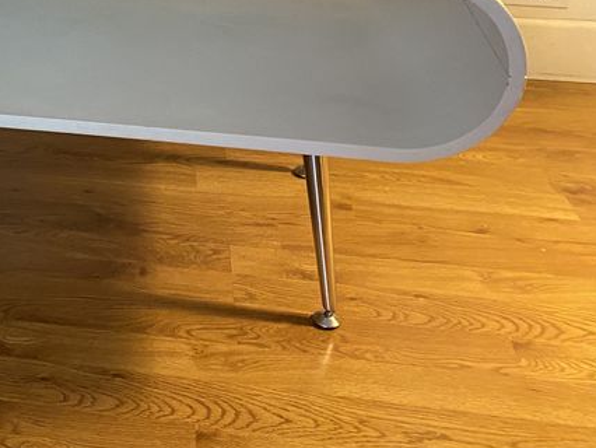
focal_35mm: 61
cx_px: -63
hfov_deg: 28.7
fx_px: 1051
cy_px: -21
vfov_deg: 22.9
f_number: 1.8
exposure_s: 1/33
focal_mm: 4.25
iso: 400
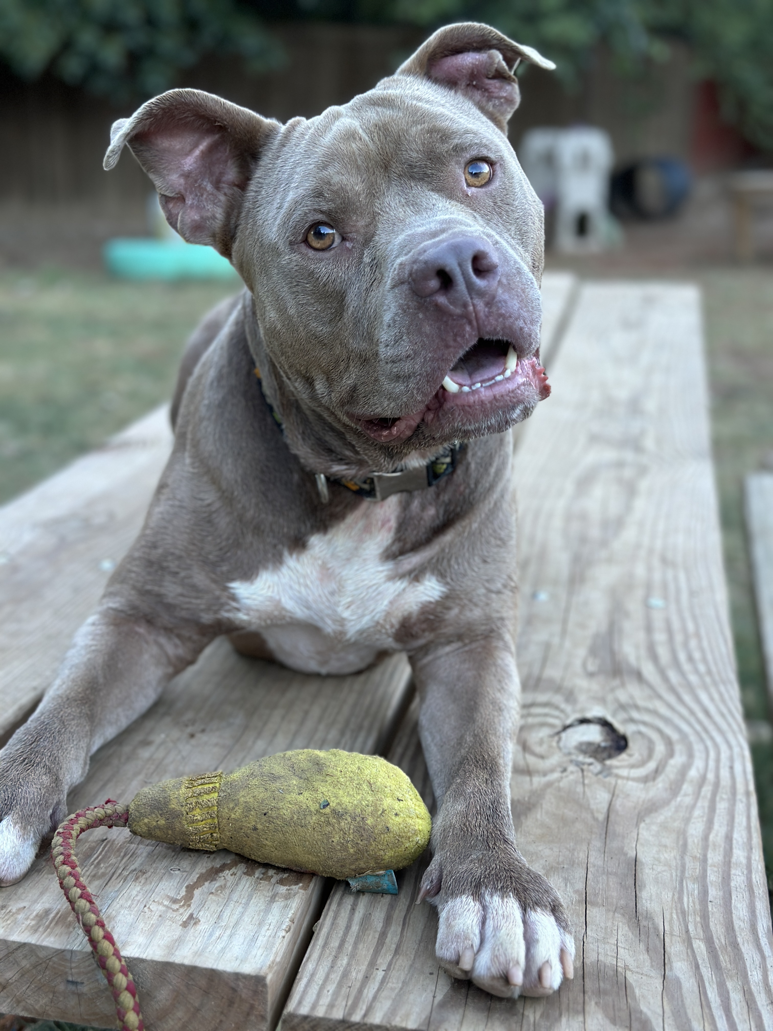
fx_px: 1429
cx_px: 386
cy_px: 516
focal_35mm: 48
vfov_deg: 39.7
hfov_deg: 30.3
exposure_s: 1/120
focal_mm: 6.86
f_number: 1.78
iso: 160
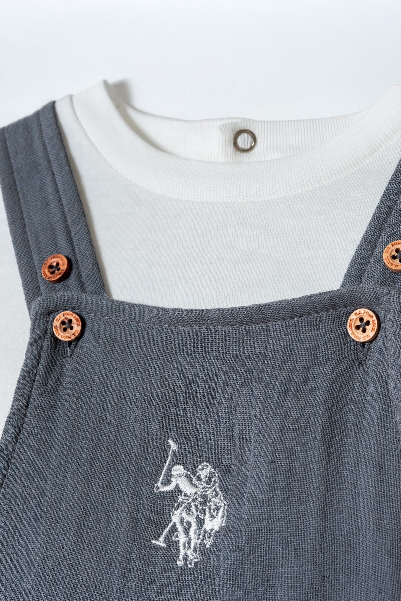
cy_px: 300
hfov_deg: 18.2
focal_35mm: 75
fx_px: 1252
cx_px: 200
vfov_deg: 27.0
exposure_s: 1/125
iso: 160
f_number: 11
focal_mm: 50
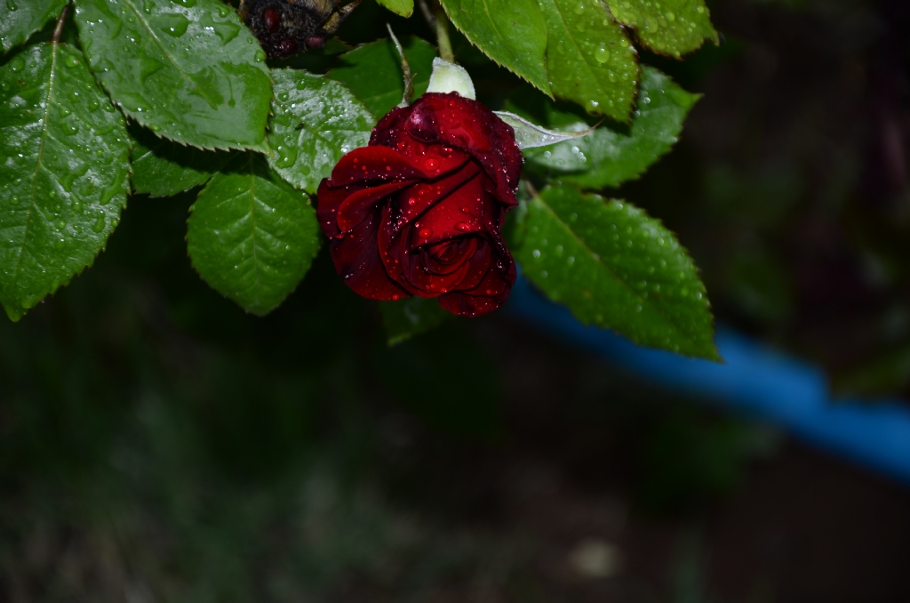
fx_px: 3973
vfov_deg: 8.7
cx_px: 455
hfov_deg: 13.1
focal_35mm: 158
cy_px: 302
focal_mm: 105
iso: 100
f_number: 5.6
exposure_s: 1/60
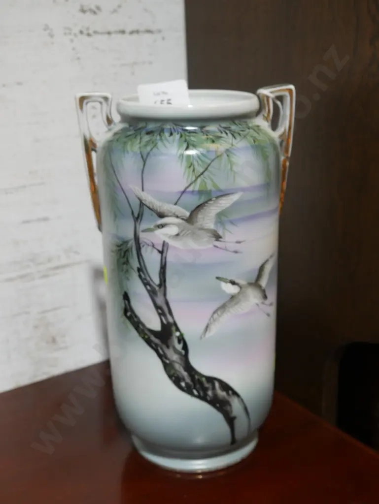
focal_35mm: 48
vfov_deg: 39.6
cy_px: 252
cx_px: 190
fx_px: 700
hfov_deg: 30.3
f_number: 5.2
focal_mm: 24
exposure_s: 1/60
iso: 1000
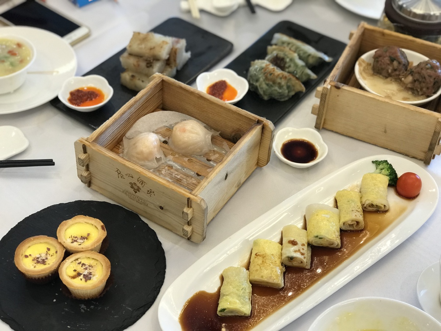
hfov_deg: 33.8
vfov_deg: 25.7
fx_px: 726
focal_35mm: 57
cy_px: 166
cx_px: 220
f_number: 2.8
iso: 64
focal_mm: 6.6
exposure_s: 1/50
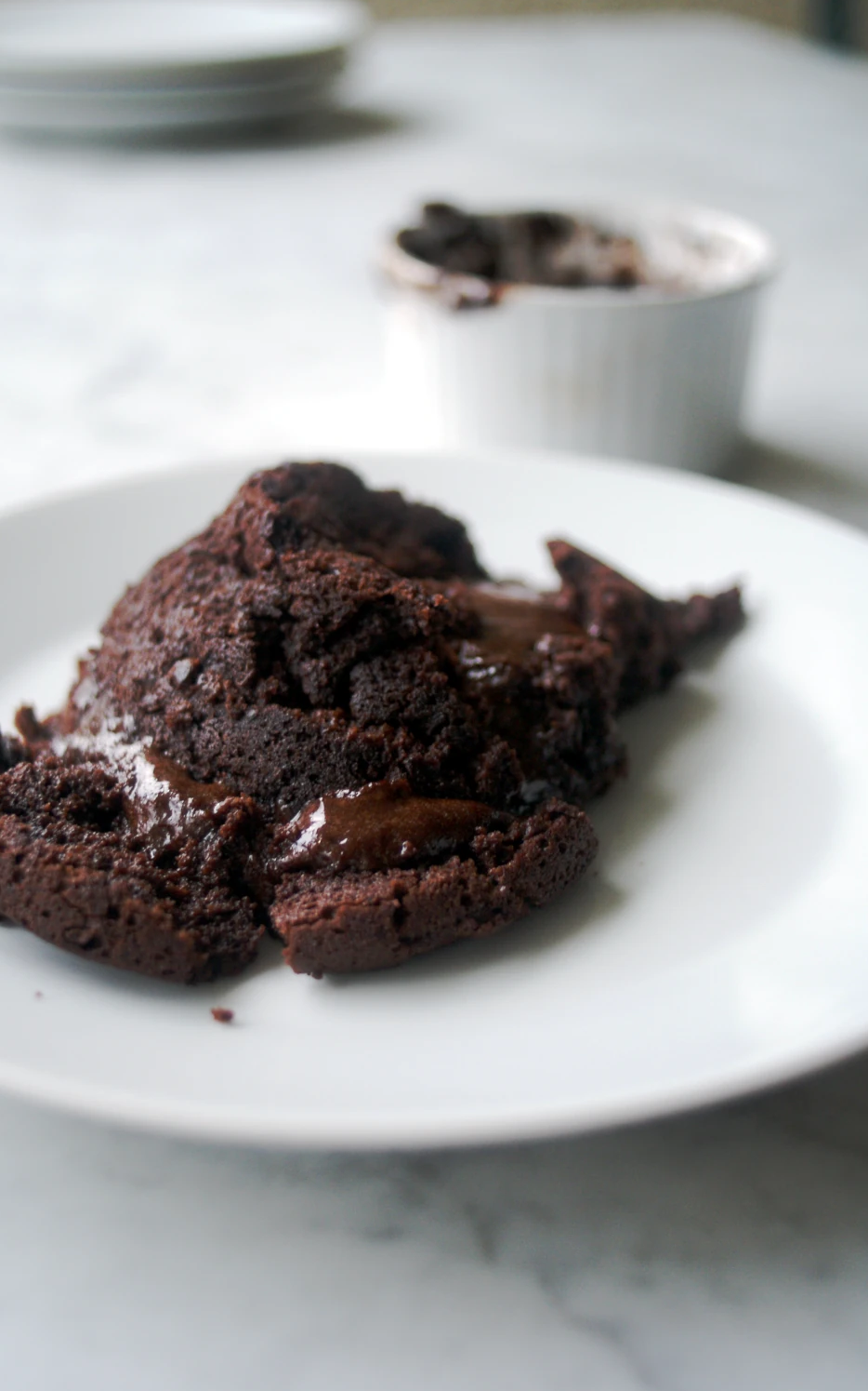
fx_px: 1628
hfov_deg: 29.9
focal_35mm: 43
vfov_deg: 46.2
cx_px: 414
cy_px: 695
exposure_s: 1/125
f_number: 3.2
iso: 400
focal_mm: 28
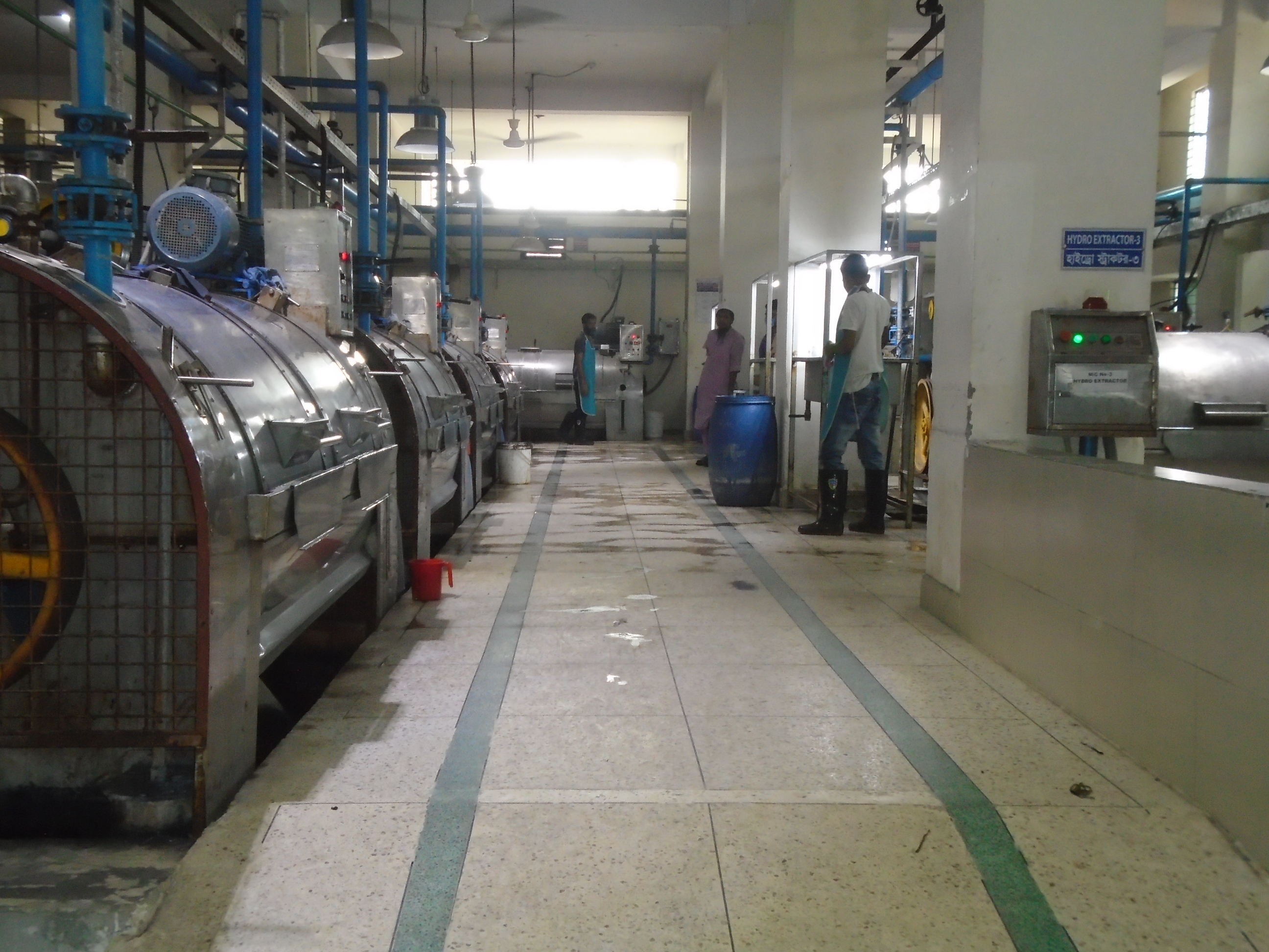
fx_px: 1540
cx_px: 634
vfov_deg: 34.3
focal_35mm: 42
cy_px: 476
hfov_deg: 44.8
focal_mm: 7.4
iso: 400
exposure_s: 1/50
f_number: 4.1
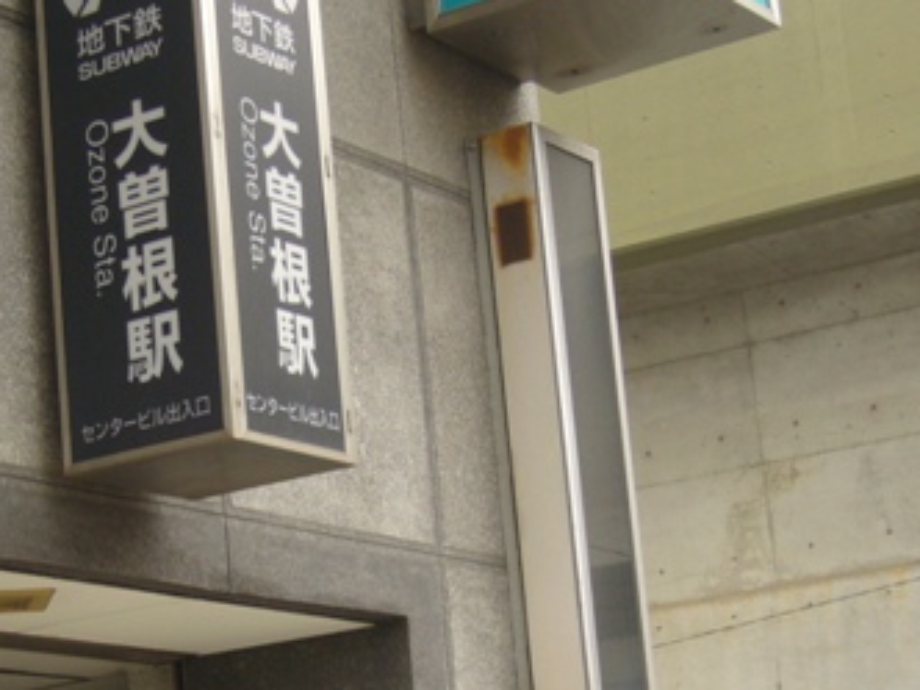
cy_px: 424
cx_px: 255
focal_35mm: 106
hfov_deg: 18.5
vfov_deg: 14.0
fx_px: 2817
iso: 80
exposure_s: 1/125
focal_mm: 9.1
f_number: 3.5
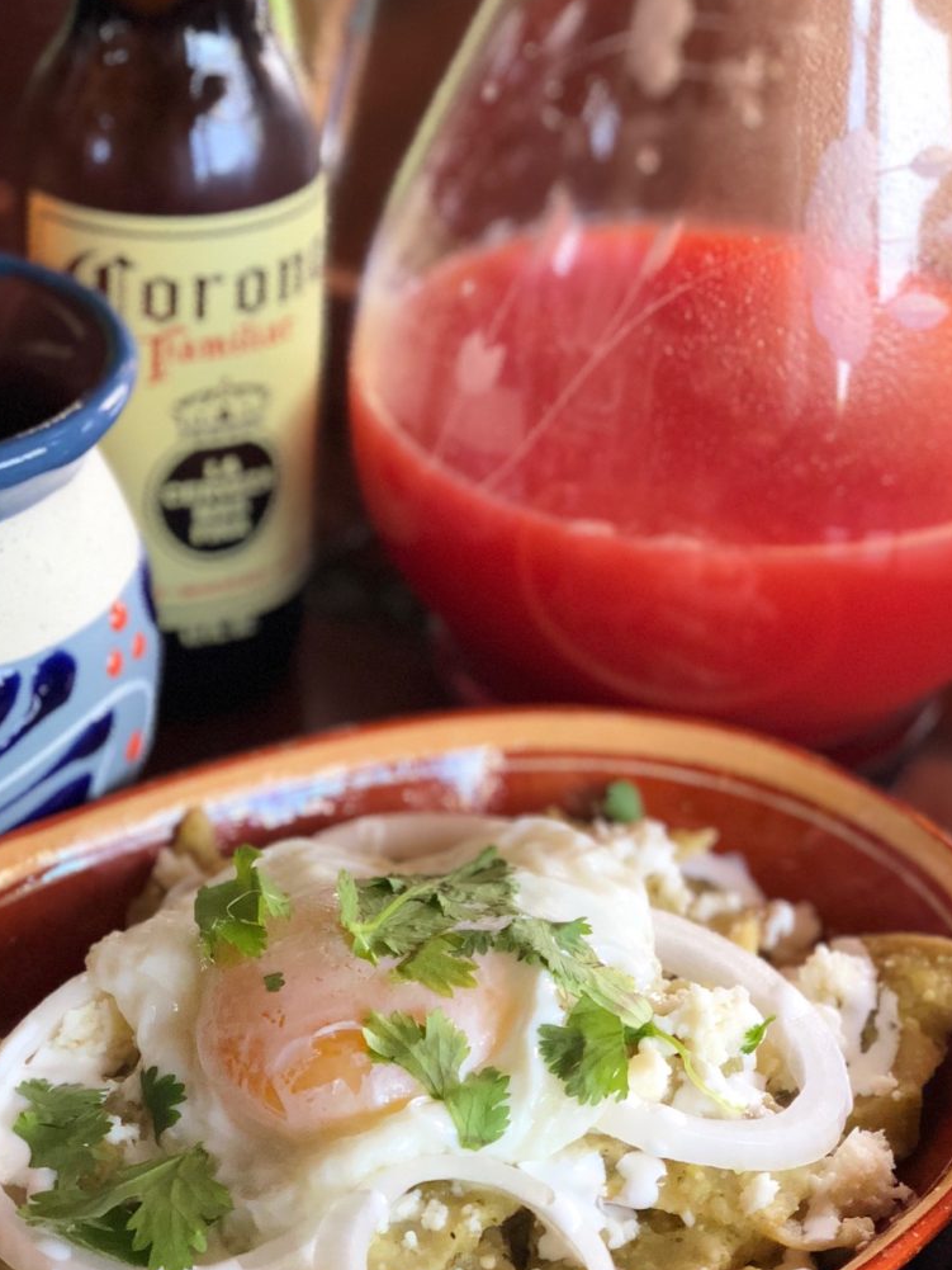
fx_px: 2970
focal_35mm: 81
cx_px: 341
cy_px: 606
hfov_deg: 18.2
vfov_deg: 24.1
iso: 100
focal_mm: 6
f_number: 2.4
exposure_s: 1/60
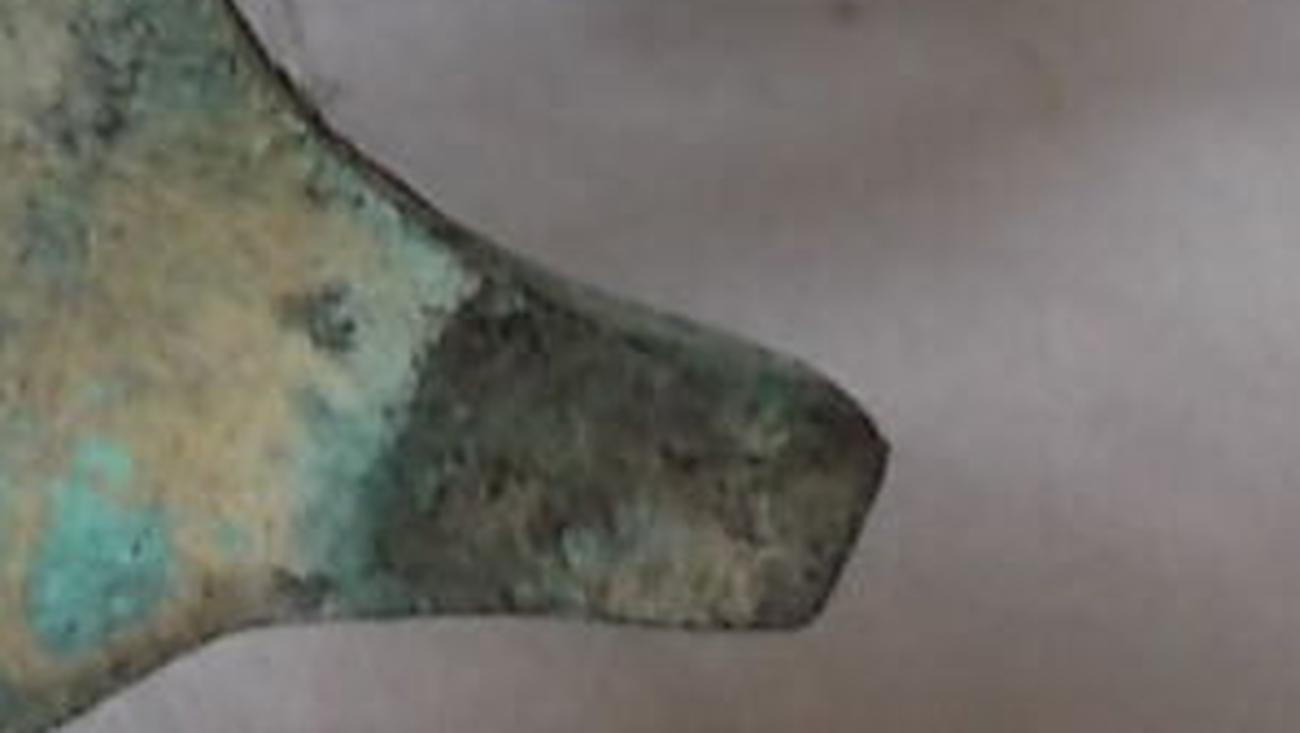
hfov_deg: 13.4
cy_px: 39
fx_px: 5242
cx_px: -637
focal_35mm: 152
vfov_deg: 8.0
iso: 80
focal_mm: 4.6
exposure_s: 1/60
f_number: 3.2
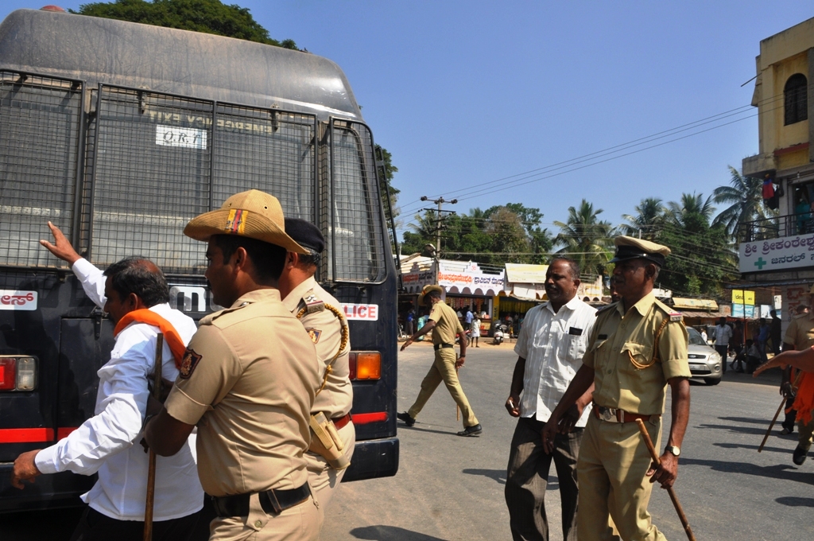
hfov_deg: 62.0
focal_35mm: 30
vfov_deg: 43.5
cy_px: 270
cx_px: 407
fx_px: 677
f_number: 10
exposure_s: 1/400
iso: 200
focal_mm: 20
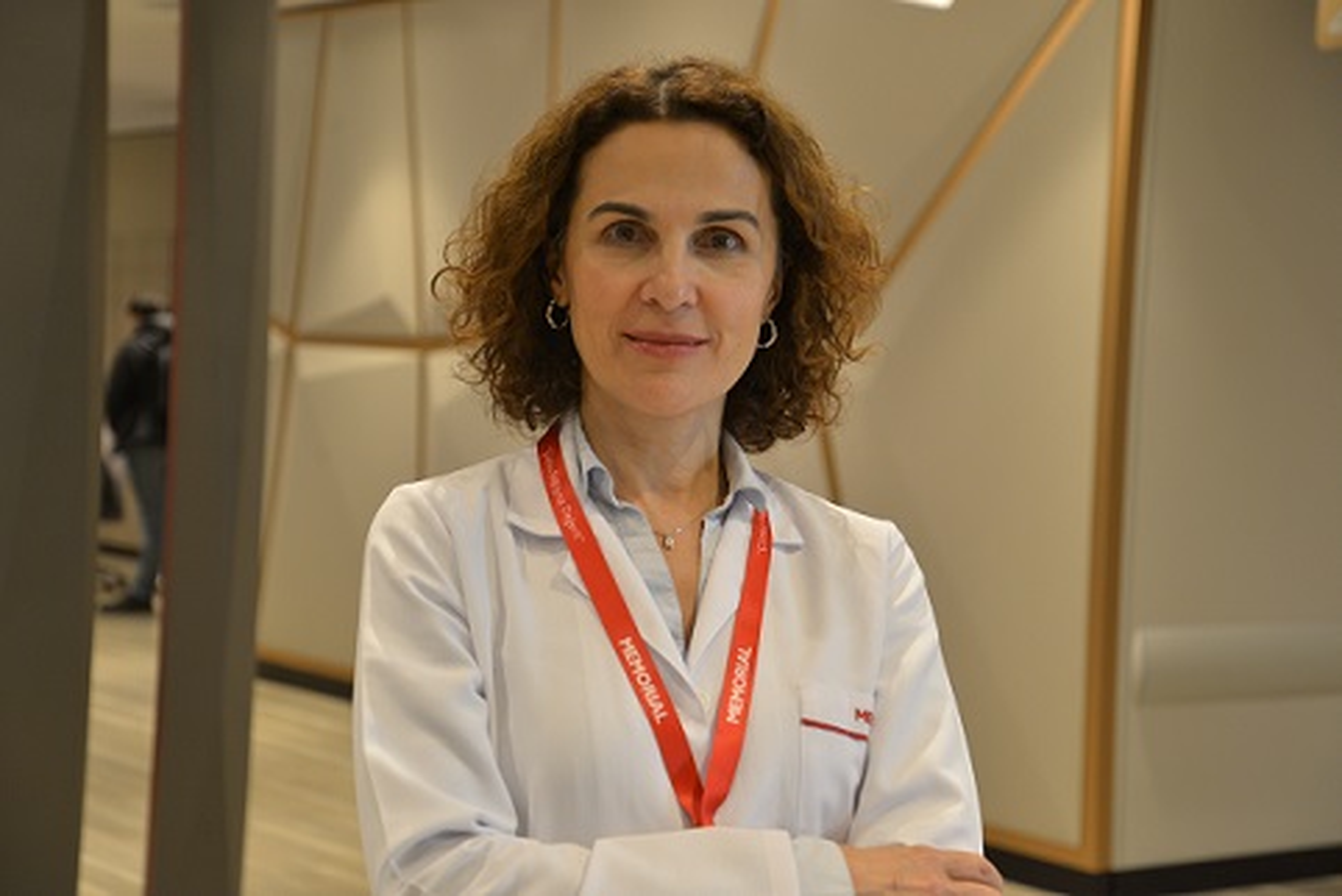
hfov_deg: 32.4
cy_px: 448
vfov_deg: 21.9
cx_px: 671
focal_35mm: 62
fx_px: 2313
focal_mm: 62
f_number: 4.5
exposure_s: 1/60
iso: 1000
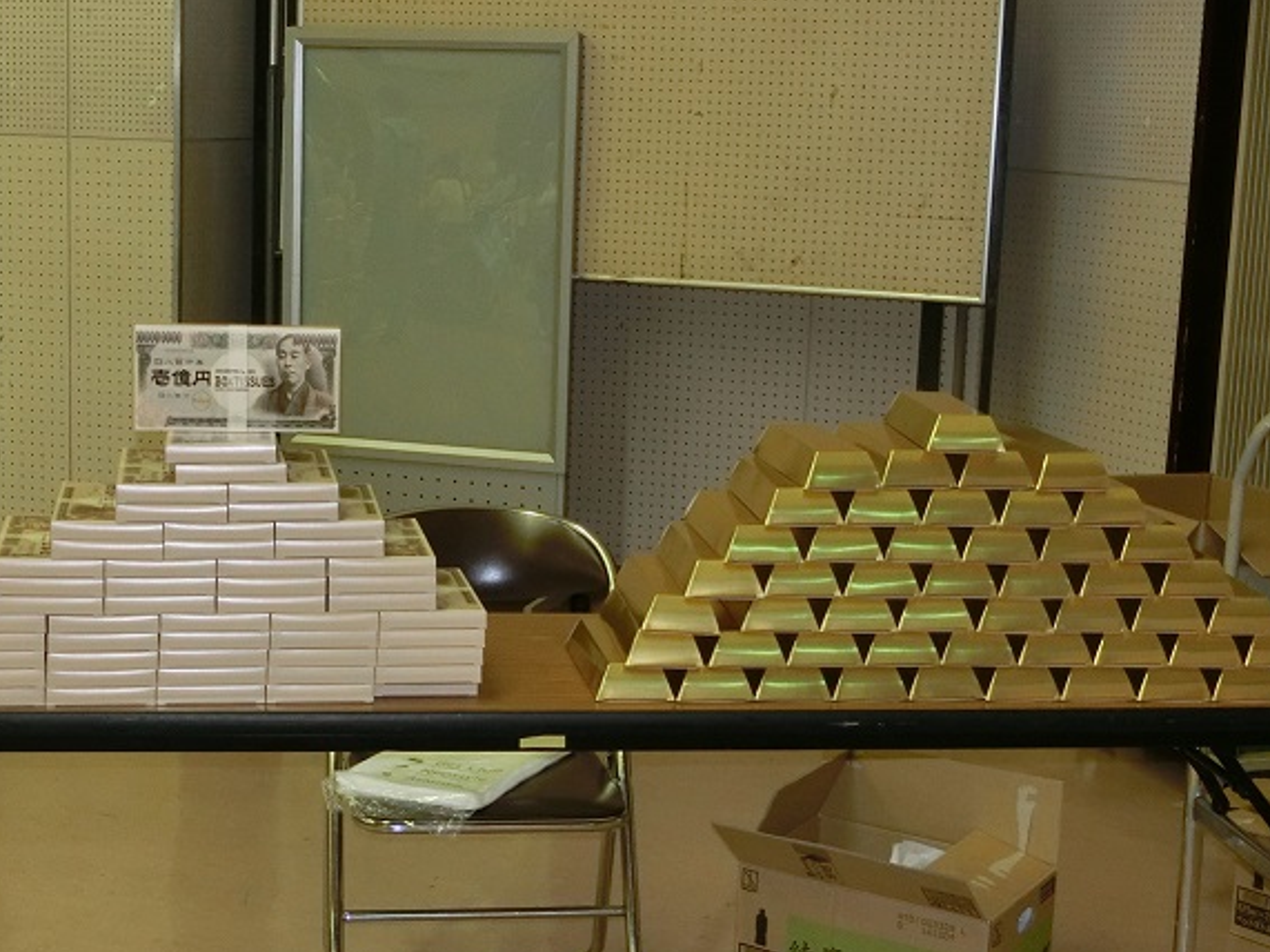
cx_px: 576
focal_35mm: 63
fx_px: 2311
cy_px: 493
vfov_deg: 23.3
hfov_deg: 30.7
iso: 400
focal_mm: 9.3
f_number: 4.7
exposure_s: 1/30
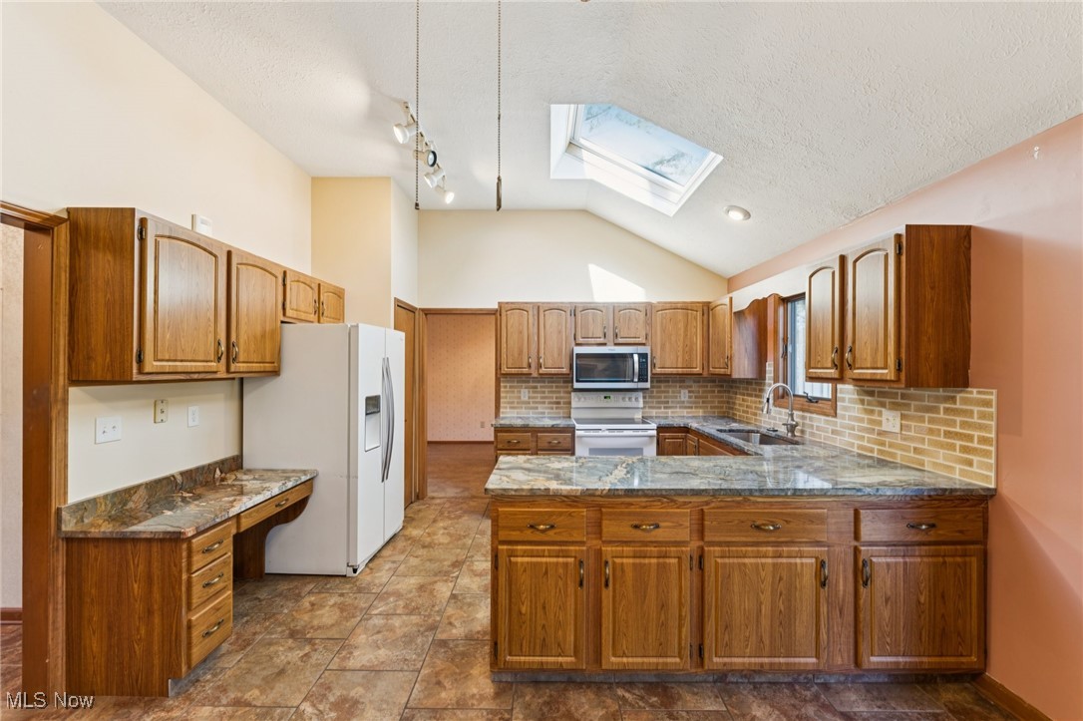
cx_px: 542
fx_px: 421
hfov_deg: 104.3
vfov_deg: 81.2
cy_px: 360
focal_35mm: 14
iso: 200
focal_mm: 14
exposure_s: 1/8
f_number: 5.6
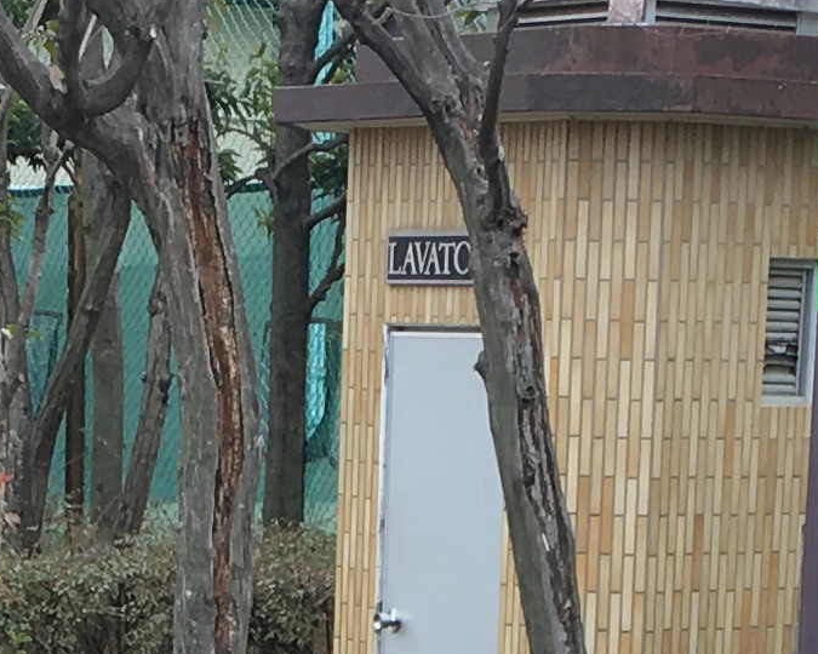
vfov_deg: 8.7
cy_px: 1262
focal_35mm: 169
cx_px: 253
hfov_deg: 11.4
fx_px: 4091
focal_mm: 4.15
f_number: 2.2
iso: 25
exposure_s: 1/243
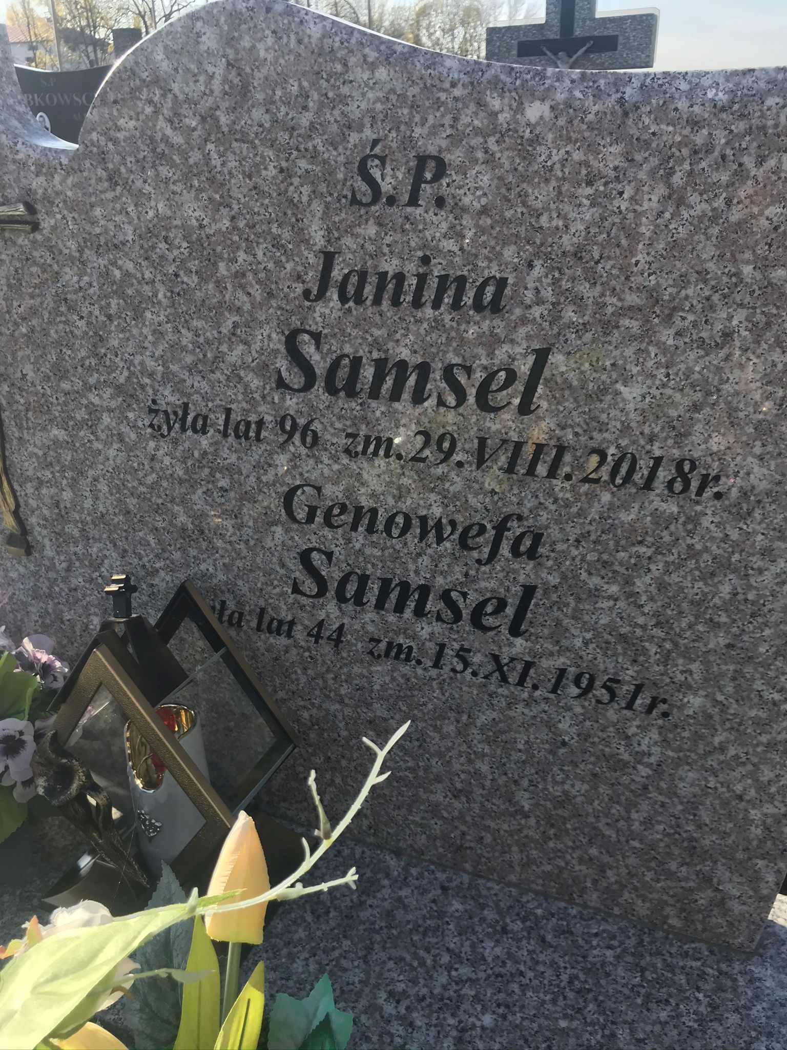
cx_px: 394
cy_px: 525
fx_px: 849
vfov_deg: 63.4
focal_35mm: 28
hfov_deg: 49.7
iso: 20
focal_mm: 3.99
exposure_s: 1/772
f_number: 1.8
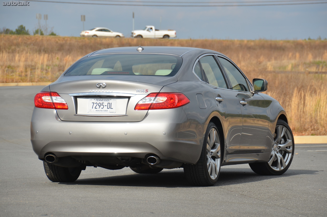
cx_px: 164
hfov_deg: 9.2
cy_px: 108
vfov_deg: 6.1
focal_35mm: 225
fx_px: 2040
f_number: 7.1
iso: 200
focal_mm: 150
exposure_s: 1/800
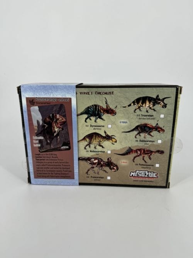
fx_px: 179
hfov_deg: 56.7
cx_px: 96
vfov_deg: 71.7
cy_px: 129
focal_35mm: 24
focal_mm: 6.76
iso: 80
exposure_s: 1/1285
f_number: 1.78
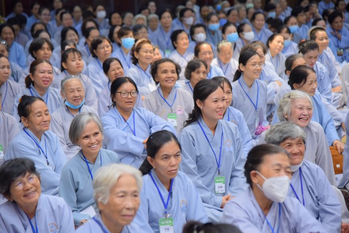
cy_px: 116
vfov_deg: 14.0
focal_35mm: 98
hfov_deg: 20.8
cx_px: 174
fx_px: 950
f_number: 4
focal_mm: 98
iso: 1250
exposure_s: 1/100
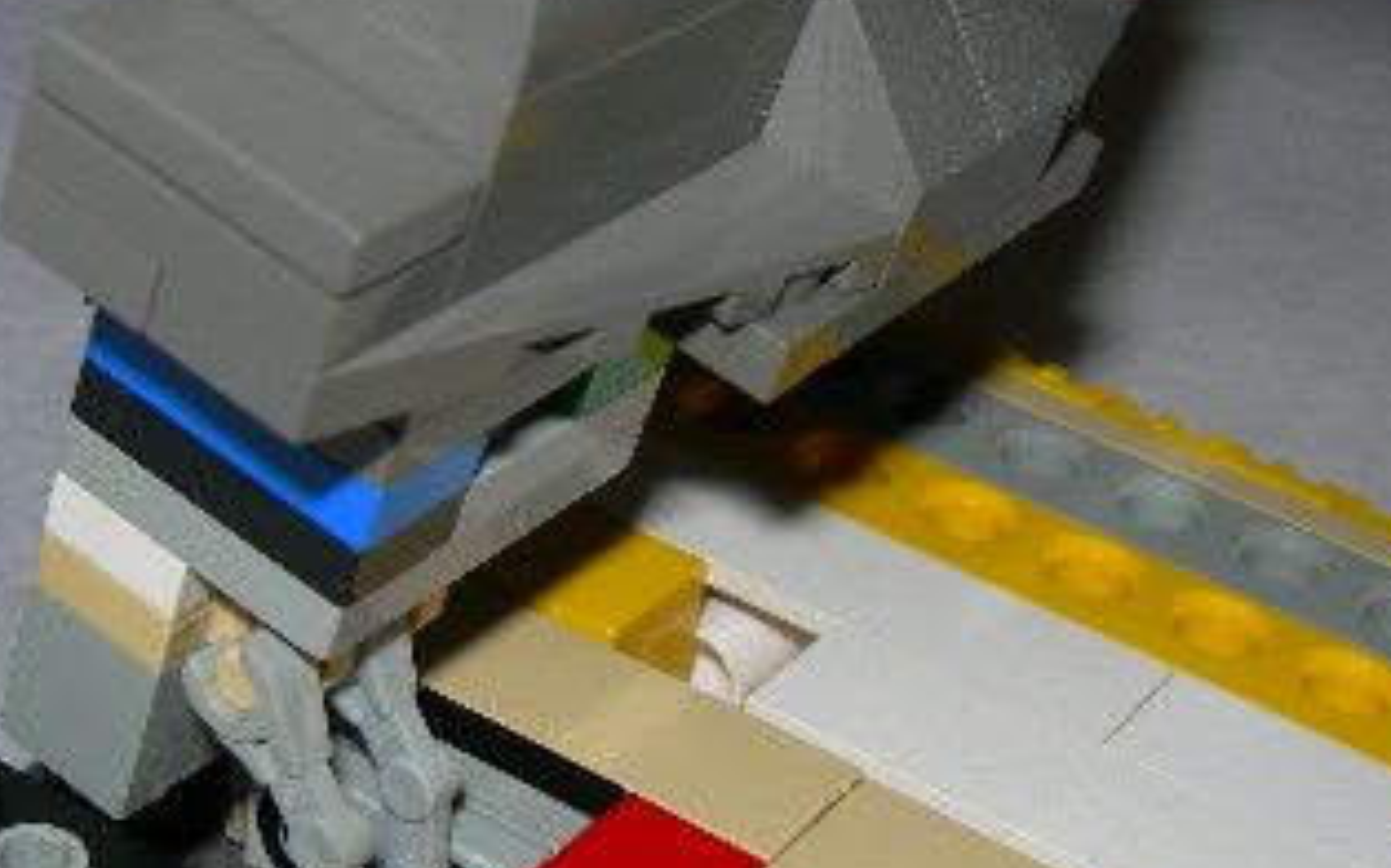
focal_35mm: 82
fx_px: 3107
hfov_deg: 25.2
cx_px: 536
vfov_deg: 15.8
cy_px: 642
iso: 50
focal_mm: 7.8
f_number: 4.8
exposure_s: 1/60.1
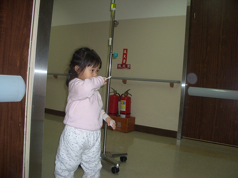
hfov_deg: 52.6
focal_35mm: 35
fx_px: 241
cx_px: 119
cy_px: 89
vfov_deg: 40.7
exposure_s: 1/60
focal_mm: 5.8
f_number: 2.6
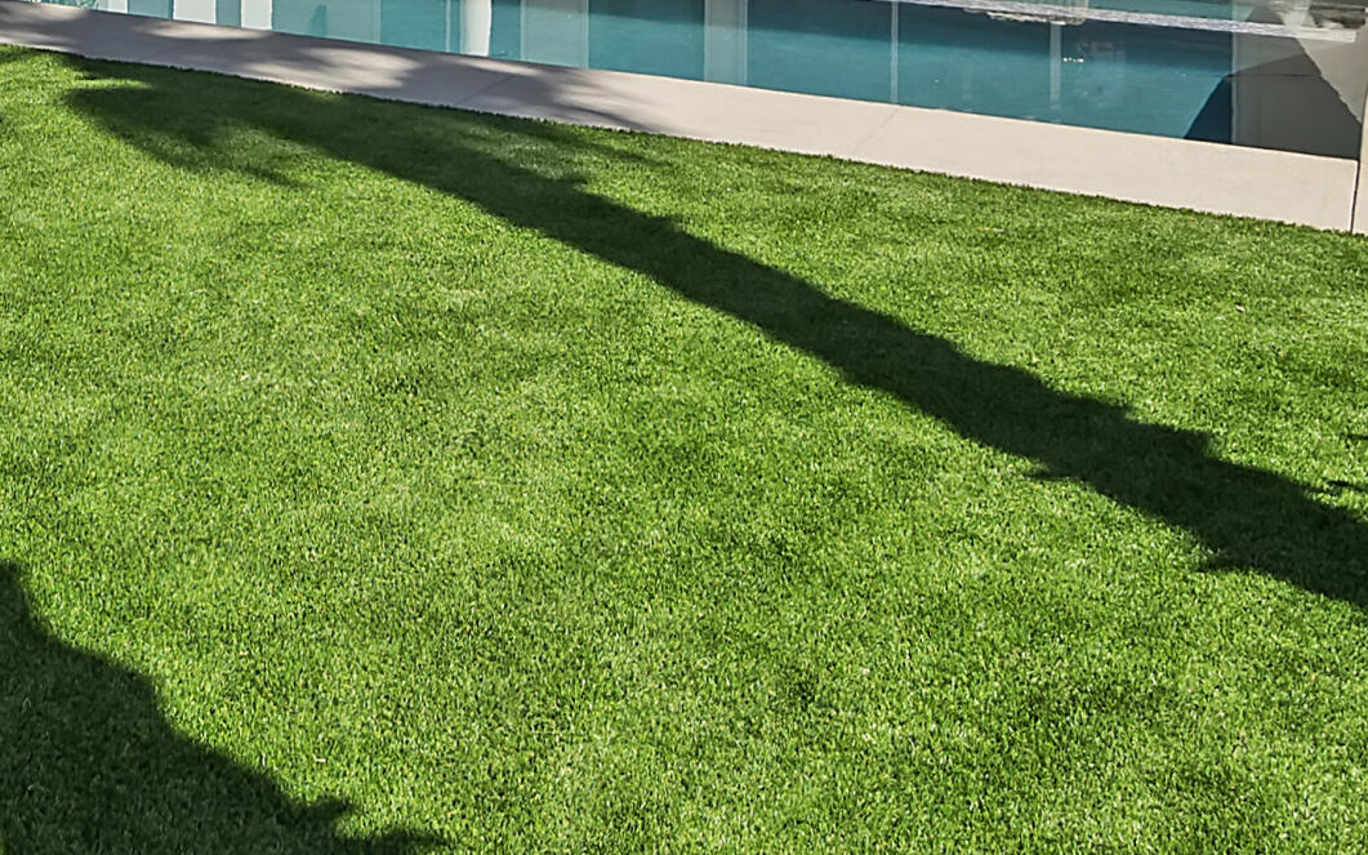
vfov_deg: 22.9
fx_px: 1827
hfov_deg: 36.5
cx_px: -24
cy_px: -308
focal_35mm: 49
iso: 100
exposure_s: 1/200
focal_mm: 11.5
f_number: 8
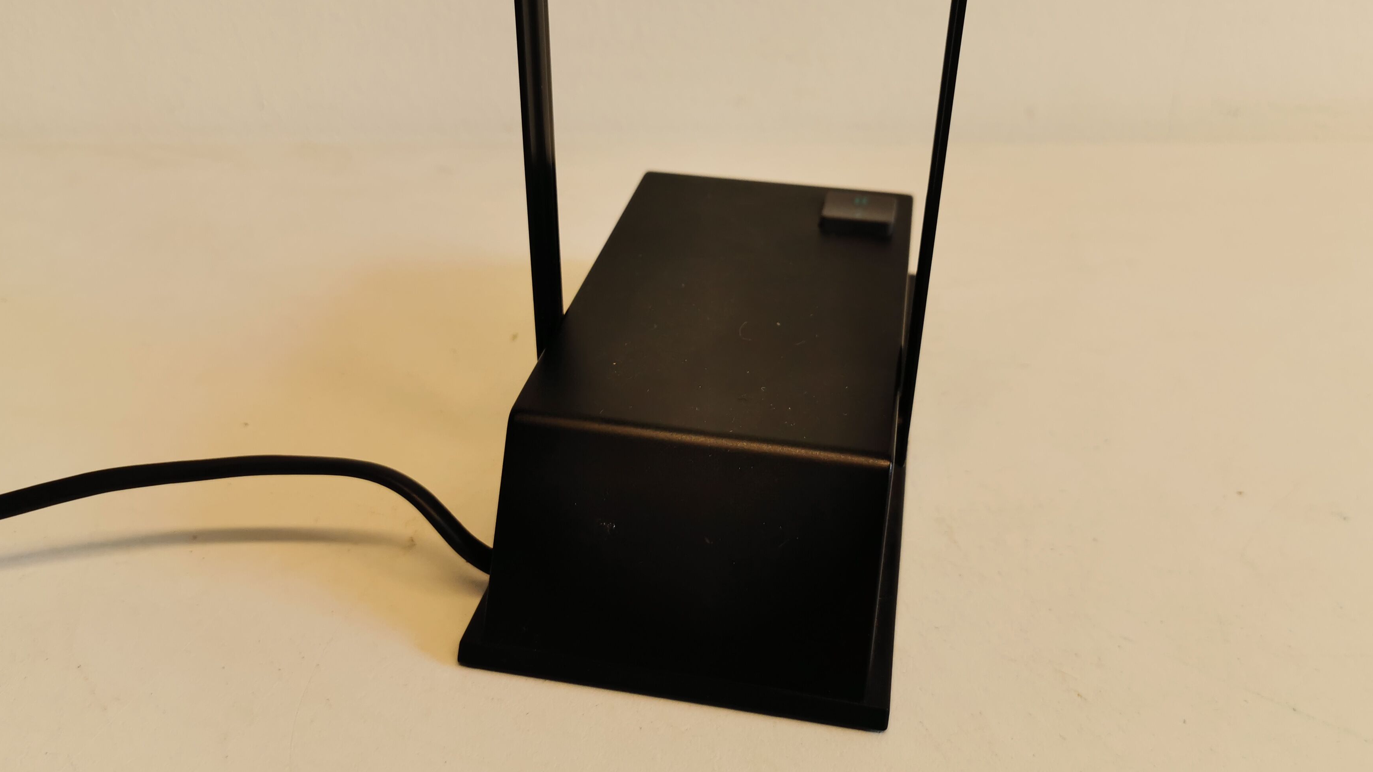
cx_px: 710
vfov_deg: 37.7
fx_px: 1129
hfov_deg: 62.6
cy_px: 345
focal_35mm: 31
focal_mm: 5.56
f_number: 1.6
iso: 50
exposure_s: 1/120
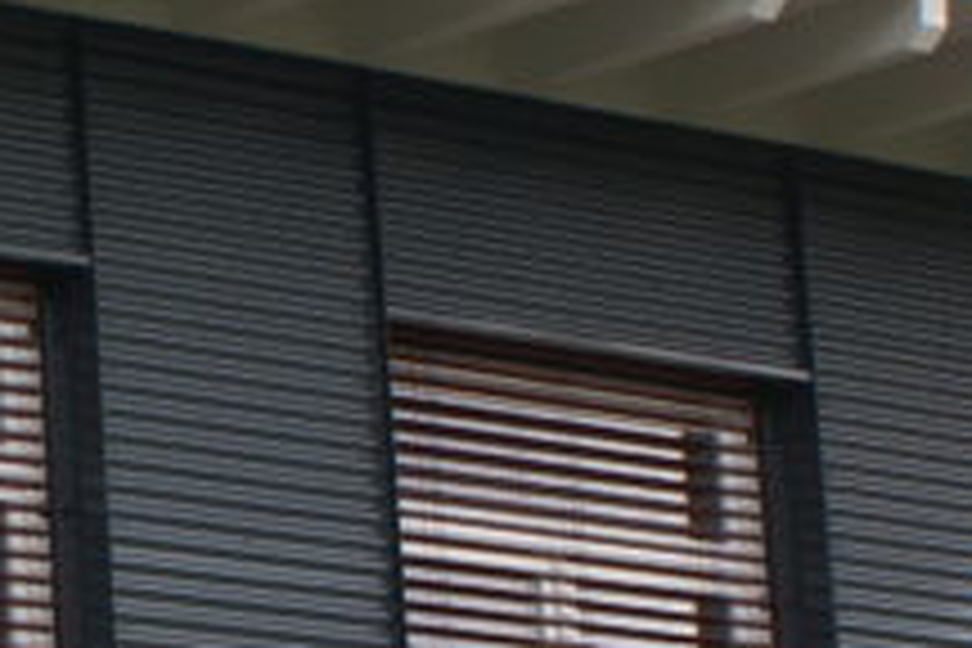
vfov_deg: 7.4
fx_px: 4995
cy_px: 817
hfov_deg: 10.5
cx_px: -693
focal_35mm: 185
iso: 100
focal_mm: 26
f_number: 9
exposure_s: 1/80
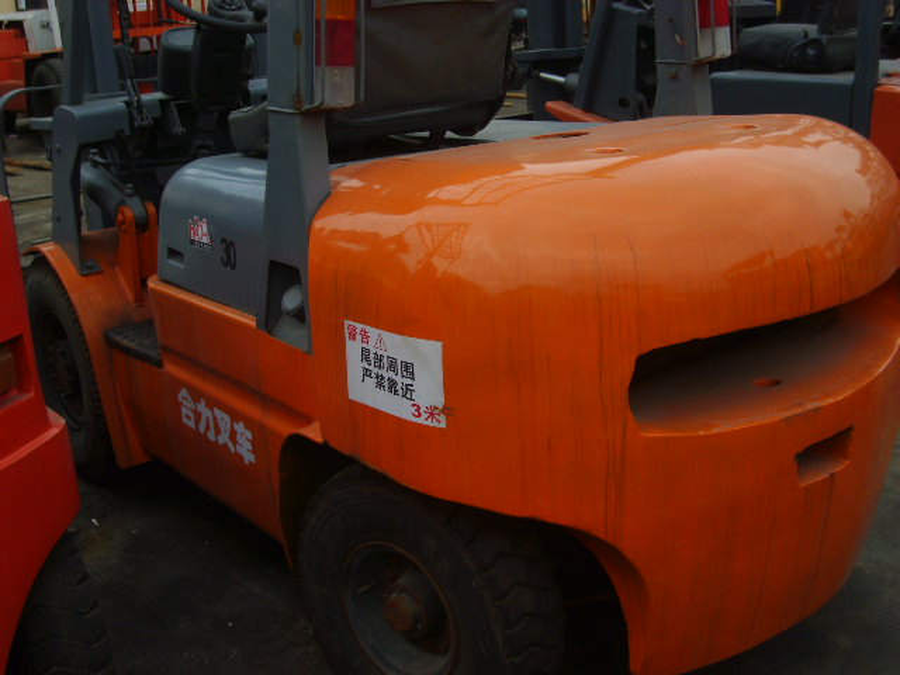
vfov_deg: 33.6
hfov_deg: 43.9
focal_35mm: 43
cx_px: 450
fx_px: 1118
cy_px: 338
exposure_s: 1/250
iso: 50
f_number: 3
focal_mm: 7.2
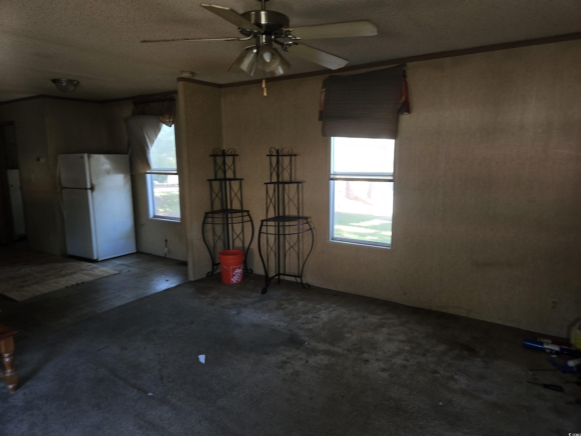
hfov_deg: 73.9
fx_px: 386
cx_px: 290
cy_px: 218
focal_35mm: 23
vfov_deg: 58.9
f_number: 1.8
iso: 100
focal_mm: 5.4
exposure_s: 1/30
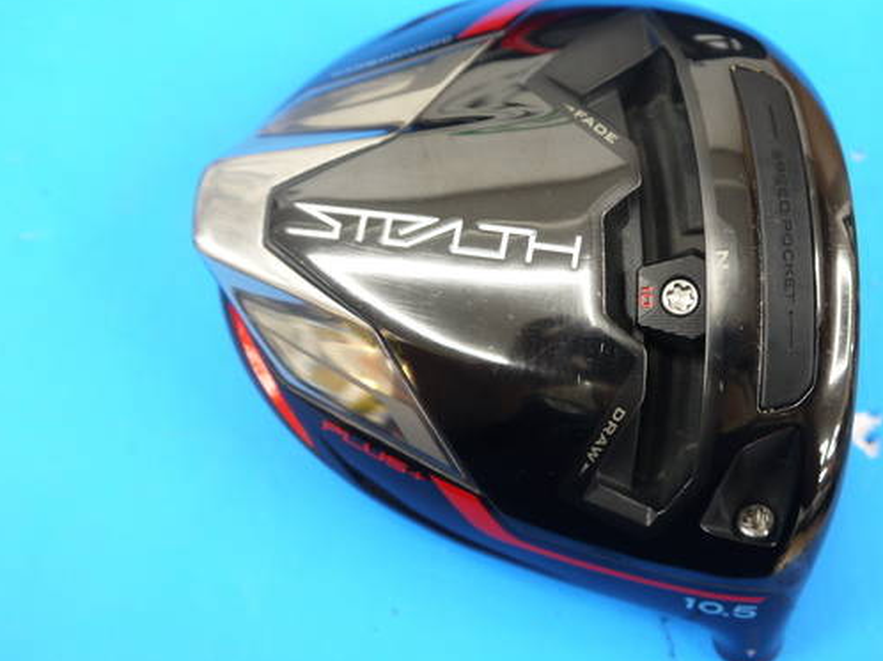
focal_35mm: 54
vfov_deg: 27.0
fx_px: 1377
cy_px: 342
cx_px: 559
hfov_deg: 35.3
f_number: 4.3
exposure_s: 1/60
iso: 500
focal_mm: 21
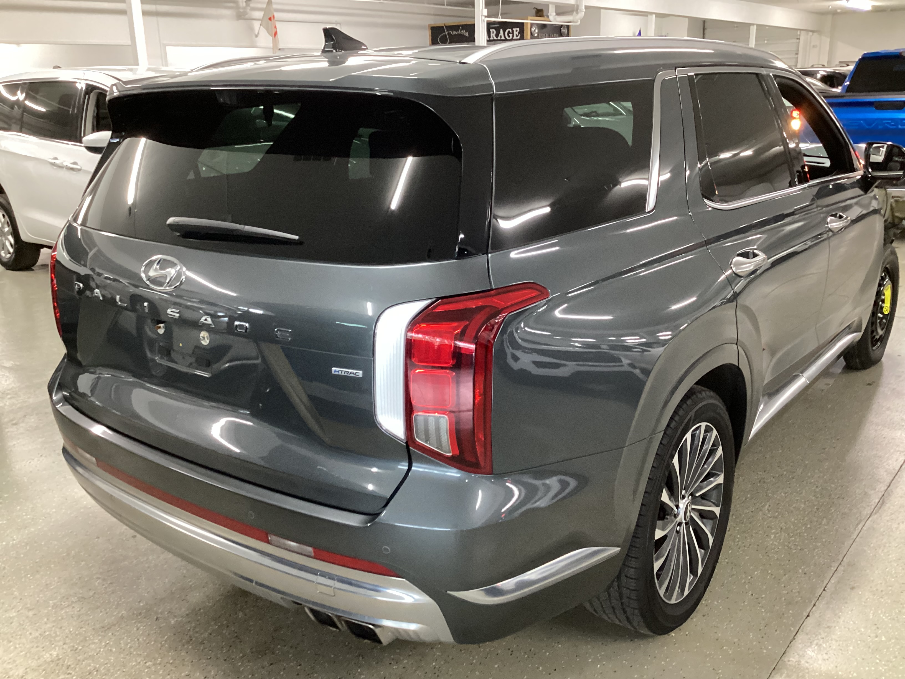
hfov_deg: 58.4
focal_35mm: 31
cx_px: 452
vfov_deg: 45.4
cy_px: 340
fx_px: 810
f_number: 2.4
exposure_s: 1/40
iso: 400
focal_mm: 3.3
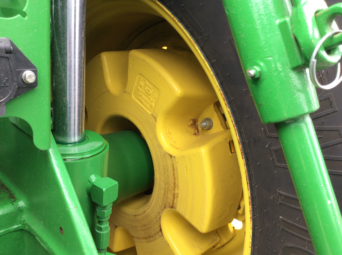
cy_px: 128
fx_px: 316
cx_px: 171
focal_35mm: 32
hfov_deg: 56.9
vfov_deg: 44.1
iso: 32
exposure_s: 1/120
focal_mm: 3.3
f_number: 2.4
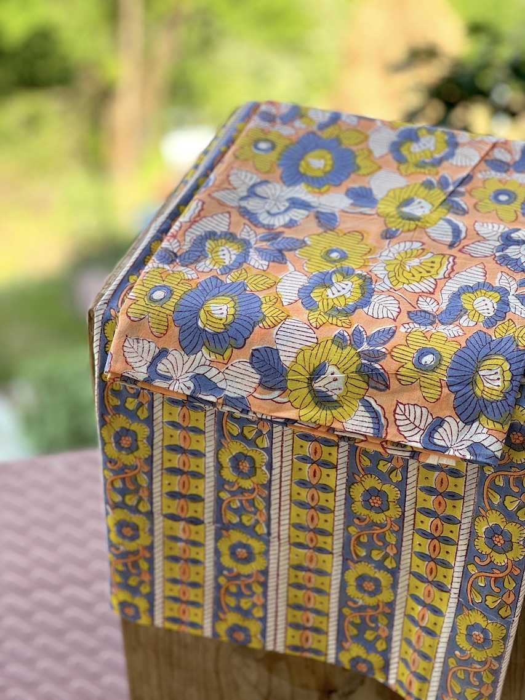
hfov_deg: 19.1
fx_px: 1558
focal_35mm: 77
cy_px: 350
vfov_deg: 25.3
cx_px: 262
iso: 32
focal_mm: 9
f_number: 2.8
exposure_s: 1/99
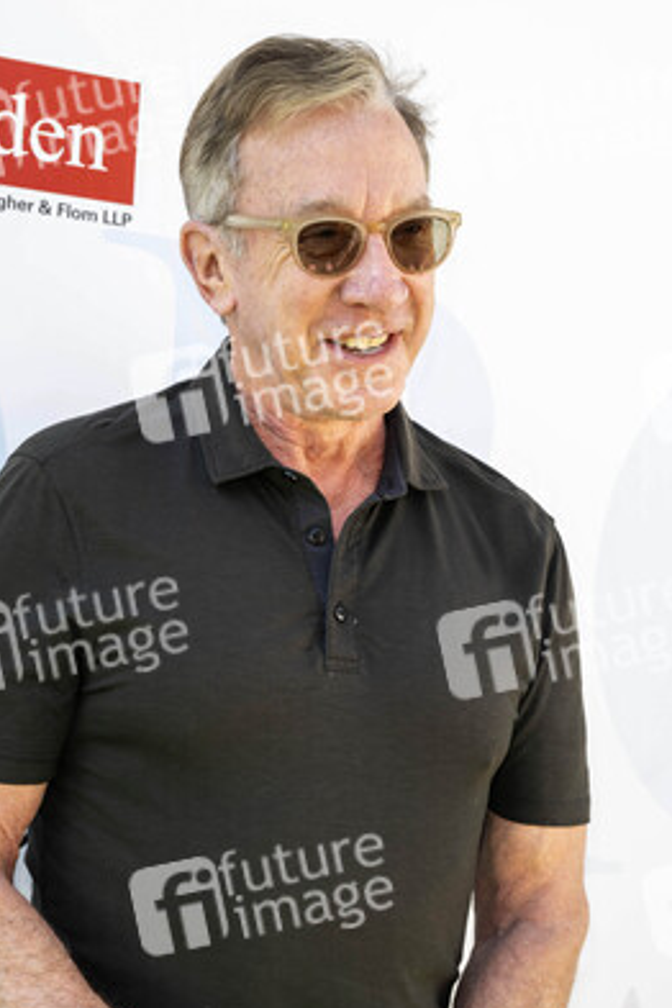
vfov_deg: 33.4
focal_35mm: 60
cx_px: 336
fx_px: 1680
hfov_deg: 22.6
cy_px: 510
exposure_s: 1/200
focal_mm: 59
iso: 400
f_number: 5.6
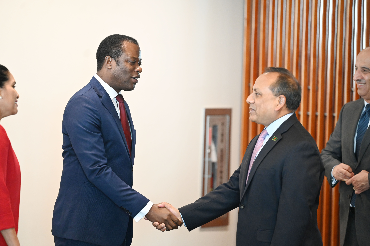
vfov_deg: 6.8
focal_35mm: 201
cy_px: 123
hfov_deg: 10.2
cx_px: 185
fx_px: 2066
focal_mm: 200
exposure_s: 1/125
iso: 3200
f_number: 2.8
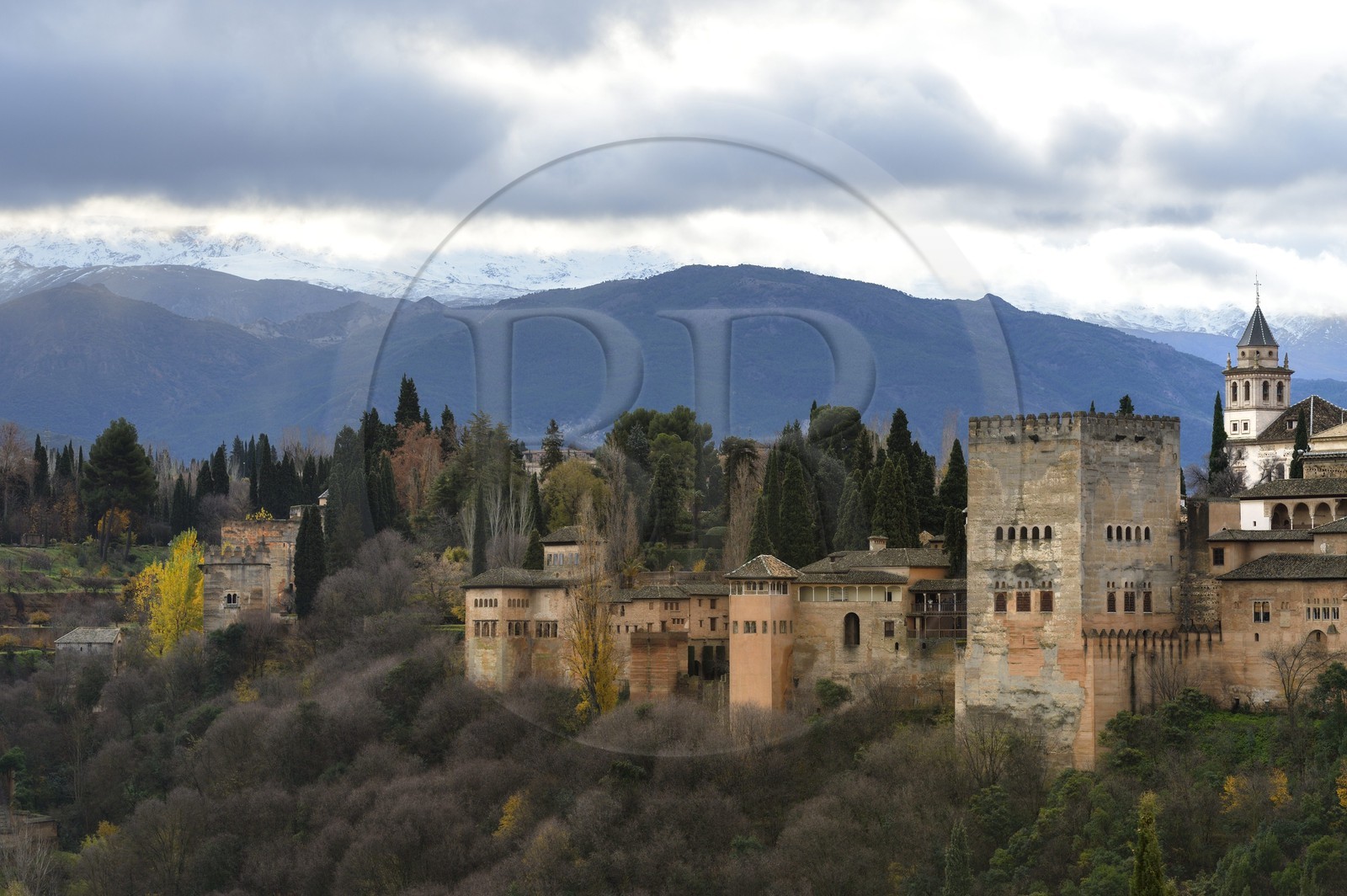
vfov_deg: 12.2
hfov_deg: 18.3
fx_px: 4187
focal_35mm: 112
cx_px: 674
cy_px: 448
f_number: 10
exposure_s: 1/160
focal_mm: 112
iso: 400
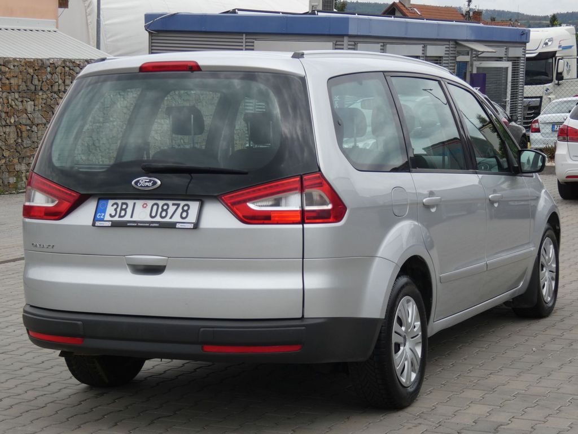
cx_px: 289
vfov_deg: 18.2
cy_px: 217
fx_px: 1352
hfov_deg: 24.1
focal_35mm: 81
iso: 80
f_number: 4.5
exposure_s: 1/250
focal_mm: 14.5
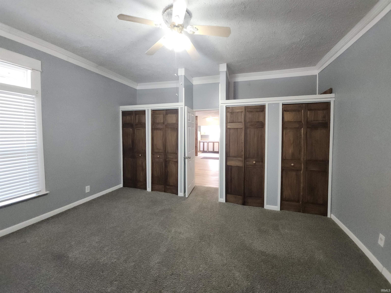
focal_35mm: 13
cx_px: 196
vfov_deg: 89.9
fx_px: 147
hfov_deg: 106.2
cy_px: 146
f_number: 2.2
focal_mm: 1.74
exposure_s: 1/60
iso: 320
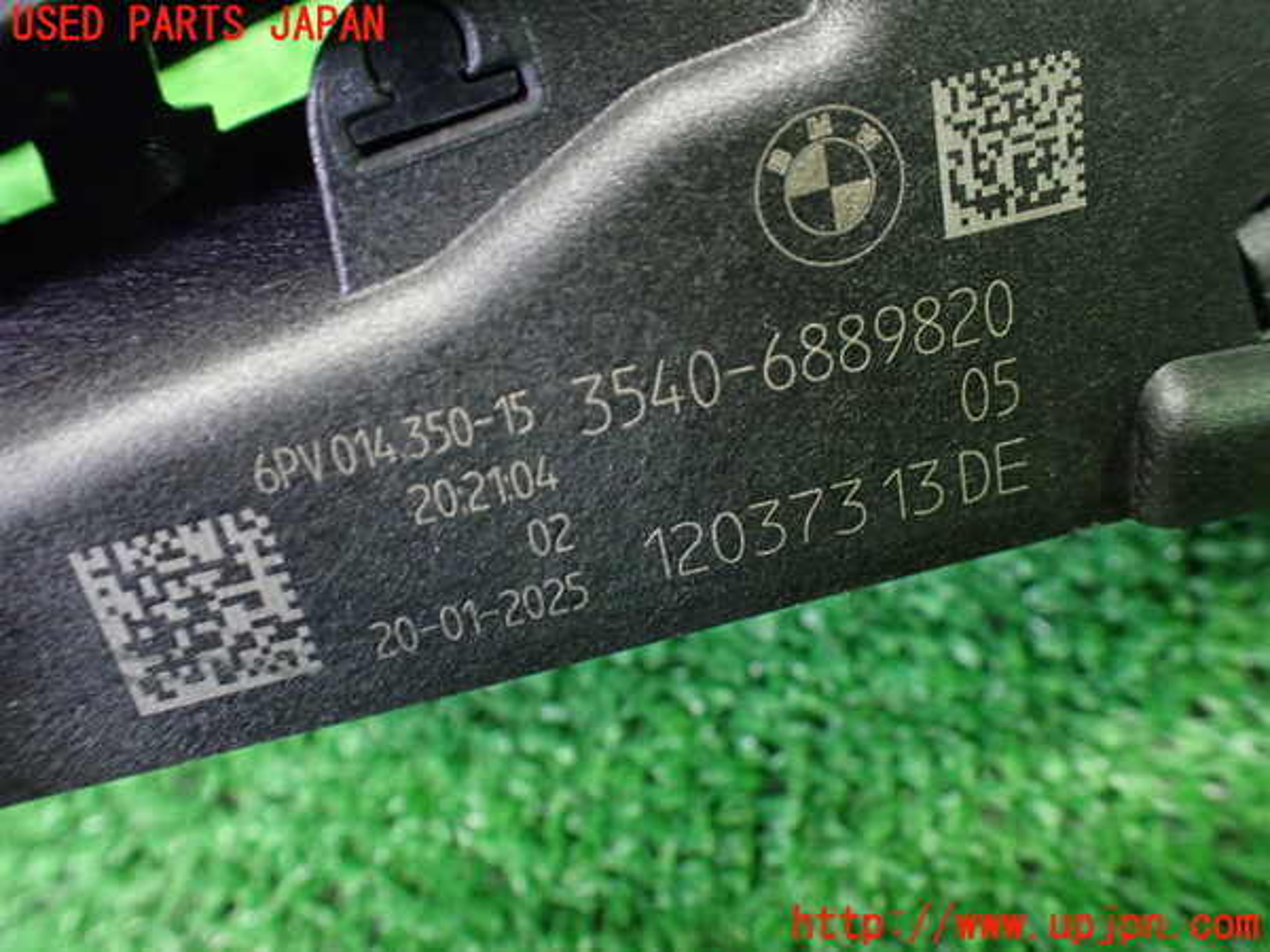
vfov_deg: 46.8
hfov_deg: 60.0
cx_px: 635
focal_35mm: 30
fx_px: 1101
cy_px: 476
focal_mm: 5.4
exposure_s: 1/30
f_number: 2.3
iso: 800
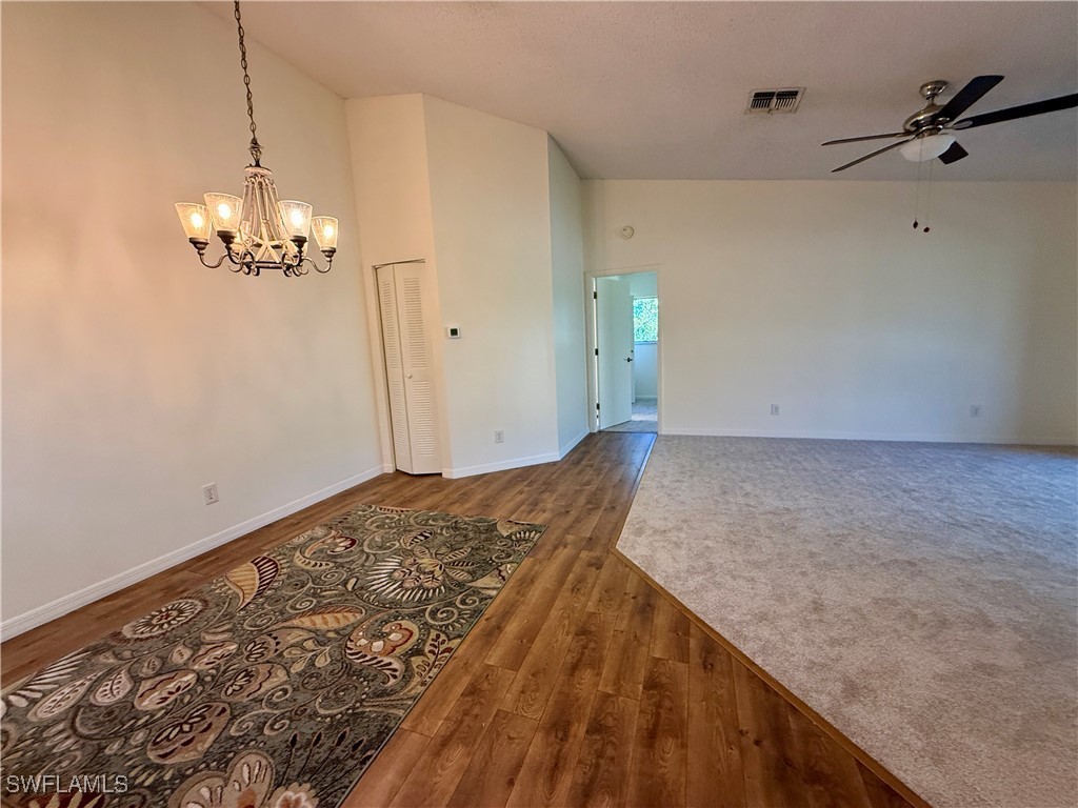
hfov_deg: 102.1
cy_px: 404
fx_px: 436
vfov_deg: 85.7
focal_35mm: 14
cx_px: 539
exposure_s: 1/120
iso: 320
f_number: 2.2
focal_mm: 2.22
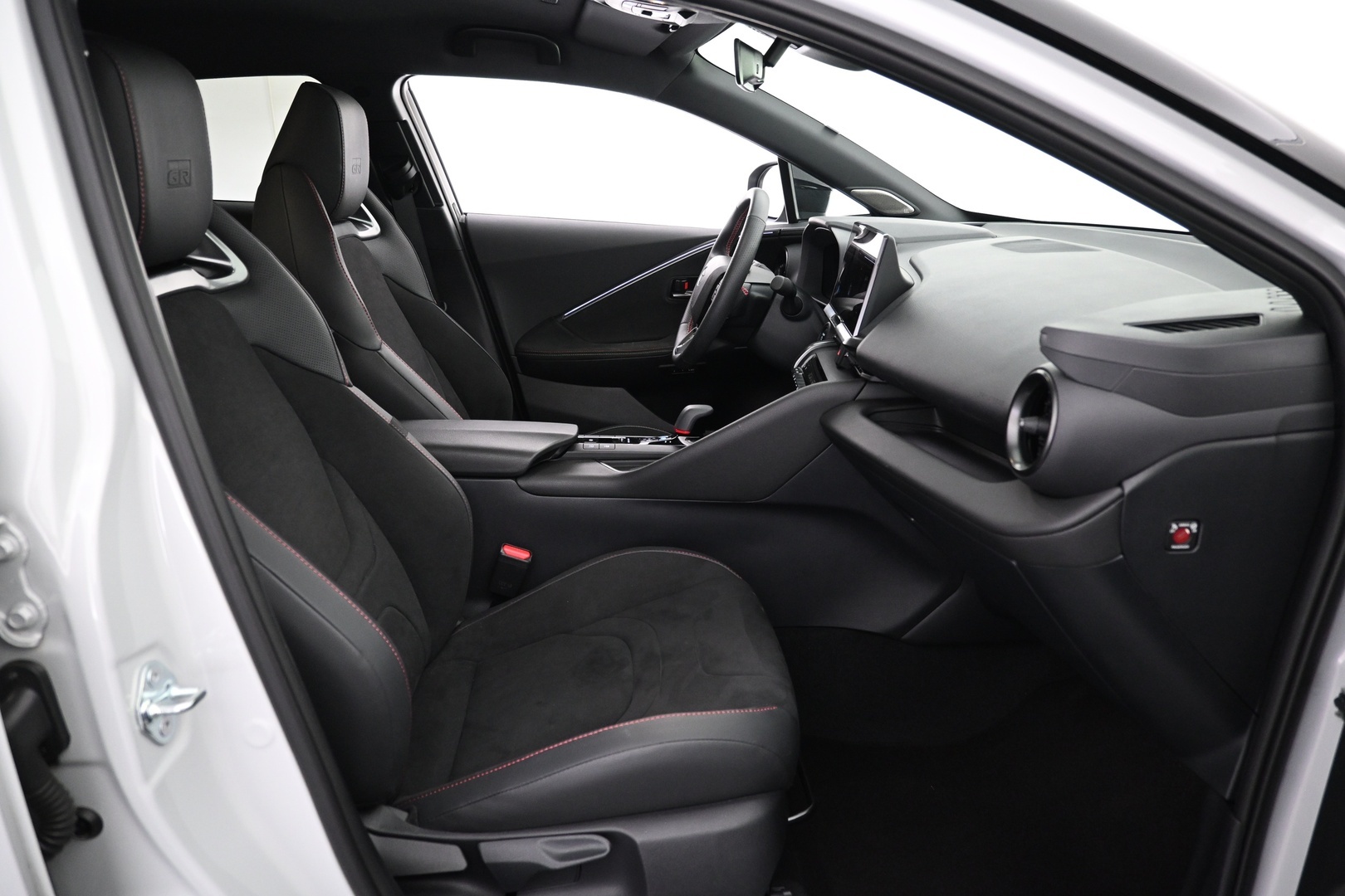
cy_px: 448
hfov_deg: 73.7
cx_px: 672
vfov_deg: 53.1
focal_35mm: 24
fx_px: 897
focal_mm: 16
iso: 1600
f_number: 3.5
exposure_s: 1/25
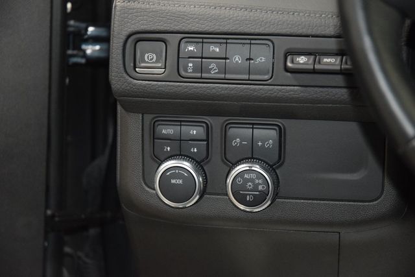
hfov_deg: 19.5
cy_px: 138
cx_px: 208
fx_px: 1211
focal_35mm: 105
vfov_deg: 13.0
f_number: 4.5
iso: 2800
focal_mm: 70
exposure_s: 1/50
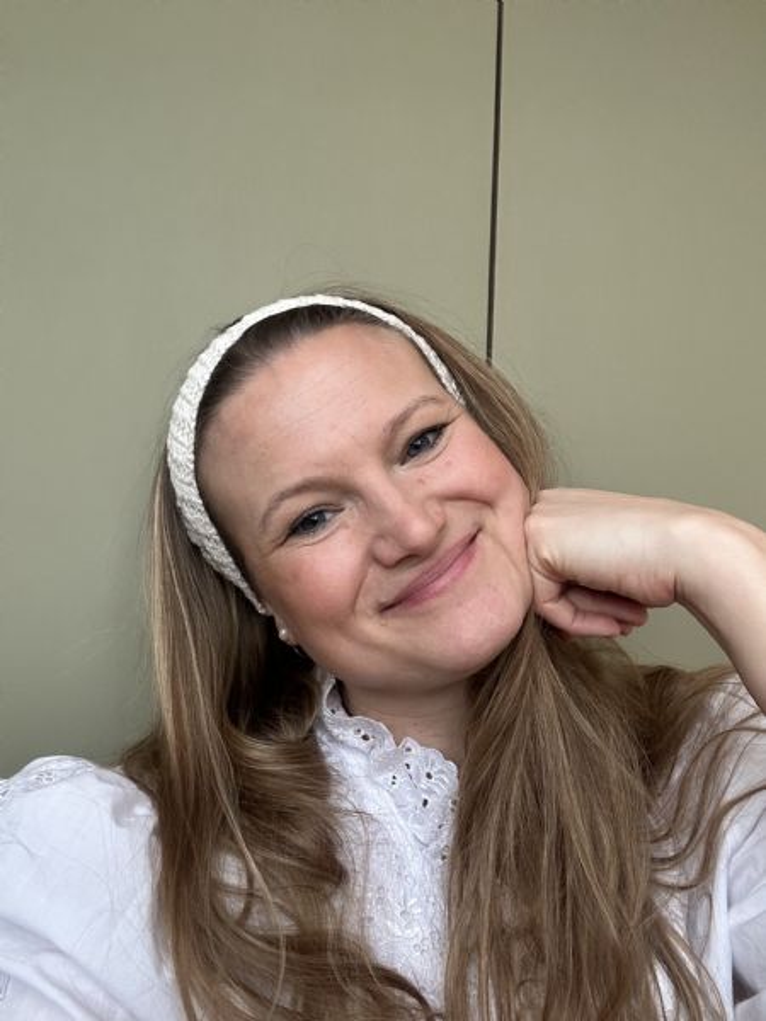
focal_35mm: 30
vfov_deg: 60.0
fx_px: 885
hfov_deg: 46.8
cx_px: 383
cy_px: 510
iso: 80
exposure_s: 1/95
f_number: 1.9
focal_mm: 2.69
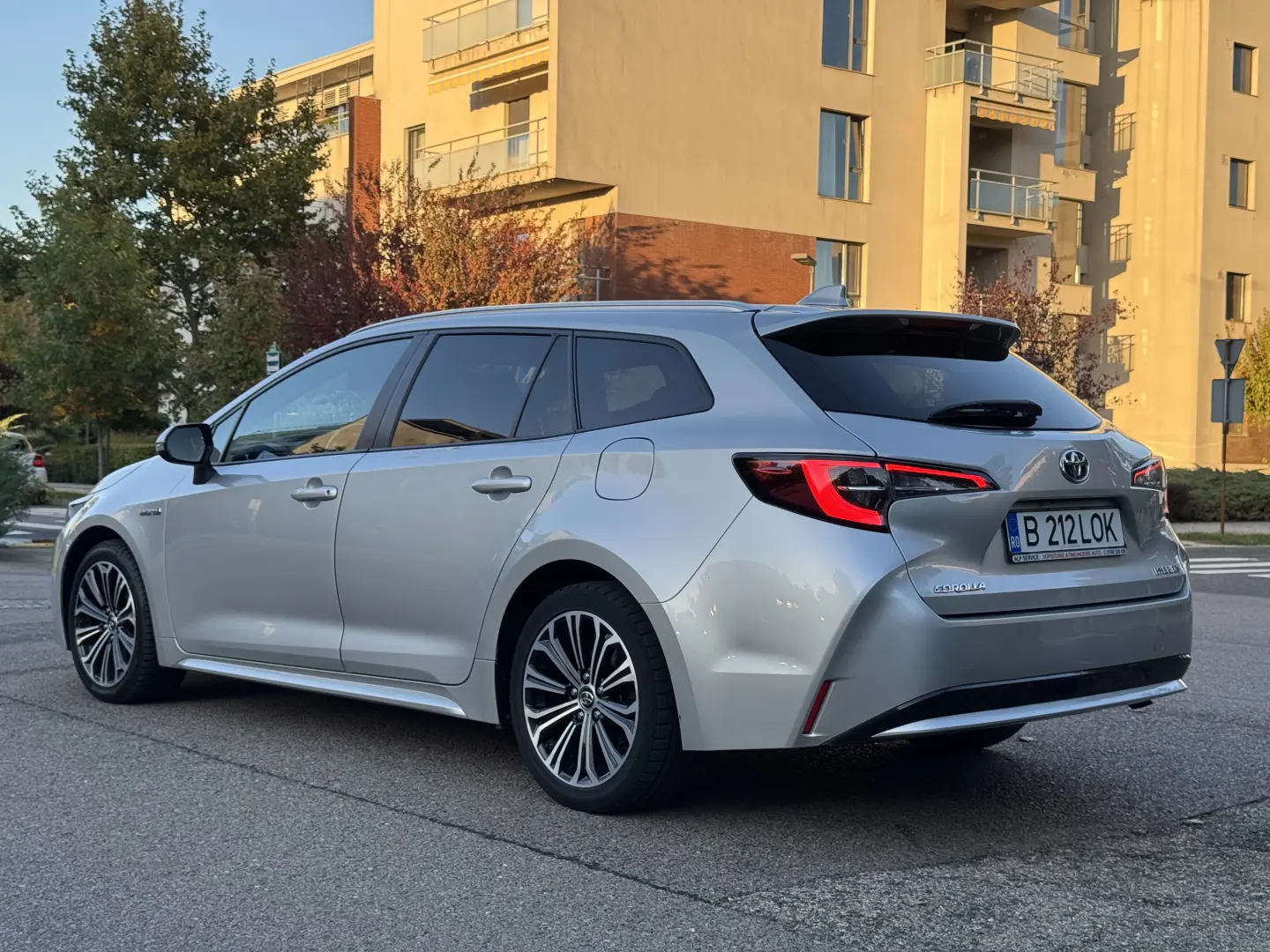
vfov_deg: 30.3
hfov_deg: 39.7
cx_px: 635
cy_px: 476
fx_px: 1761
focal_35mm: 48
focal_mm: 6.76
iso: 64
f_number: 1.78
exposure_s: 1/488
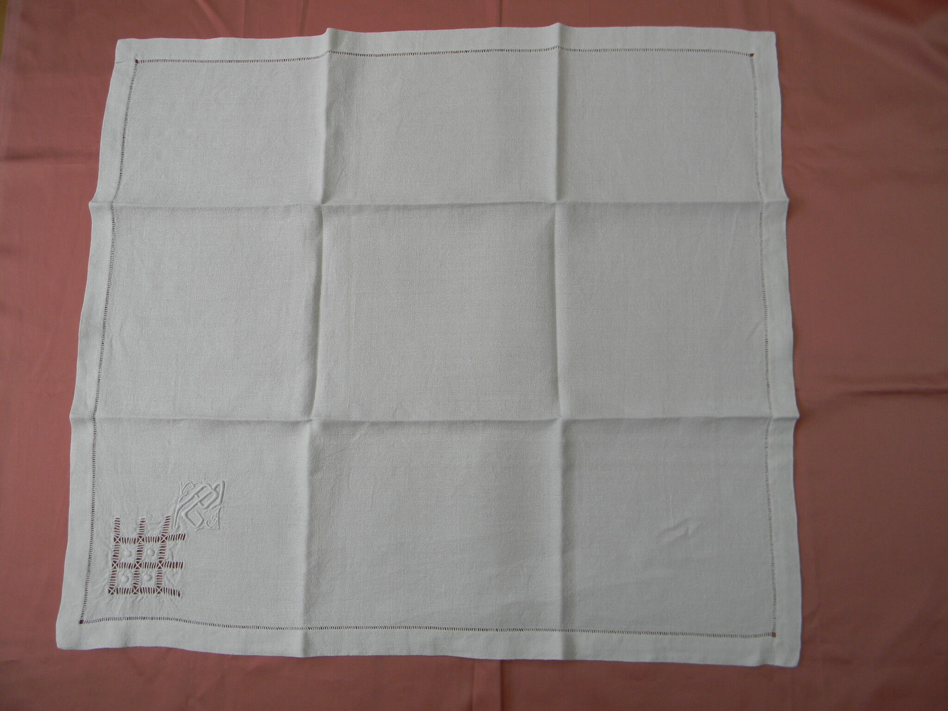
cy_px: 356
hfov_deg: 63.4
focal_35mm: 28
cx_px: 474
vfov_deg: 49.7
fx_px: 767
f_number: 3.5
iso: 80
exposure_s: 1/153
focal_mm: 5
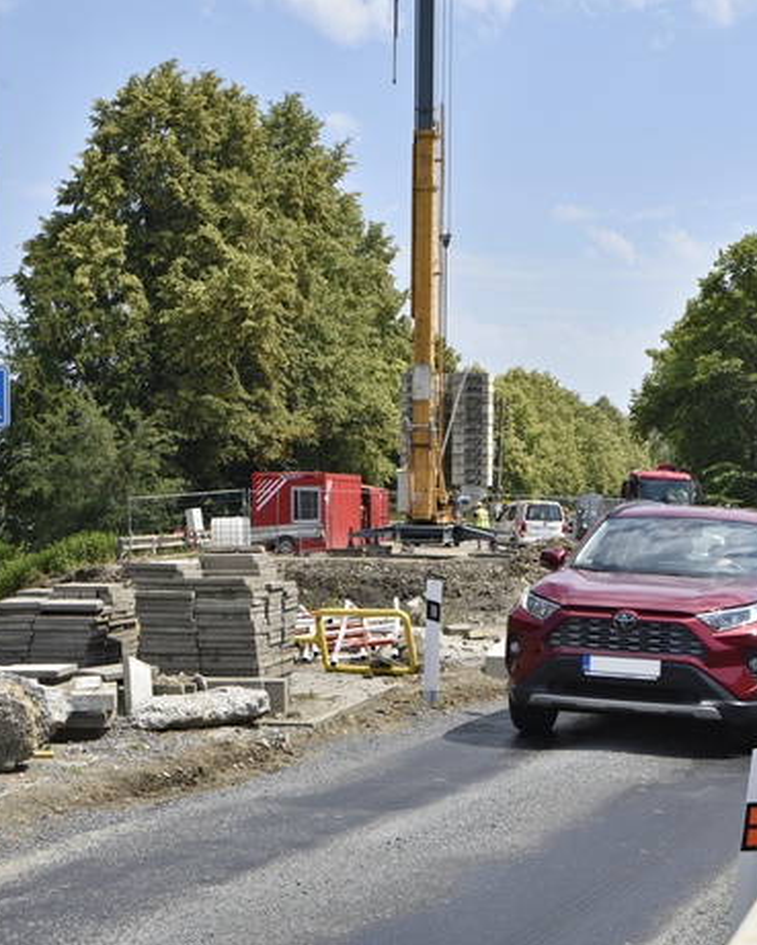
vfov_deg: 25.7
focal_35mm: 74
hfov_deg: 20.7
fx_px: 2072
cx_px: 474
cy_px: 474
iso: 125
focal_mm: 52
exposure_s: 1/250
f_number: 11
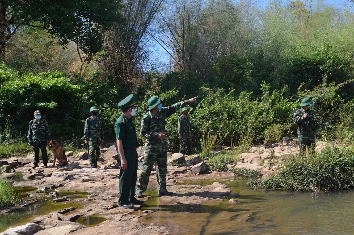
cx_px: 177
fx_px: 353
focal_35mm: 36
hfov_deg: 53.2
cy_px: 118
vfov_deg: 36.7
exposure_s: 1/250
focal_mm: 24
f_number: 8
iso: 200
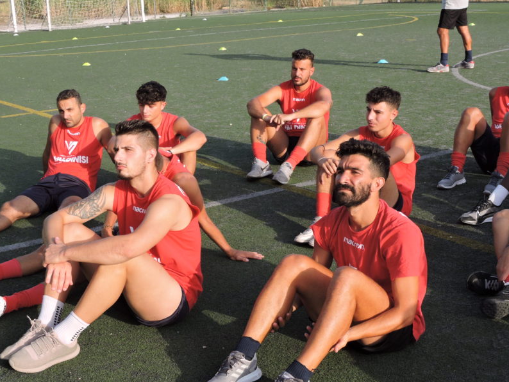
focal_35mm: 58
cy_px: 221
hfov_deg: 33.2
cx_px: 221
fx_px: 853
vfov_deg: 25.2
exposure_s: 1/320
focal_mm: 8.1
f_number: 4
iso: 100
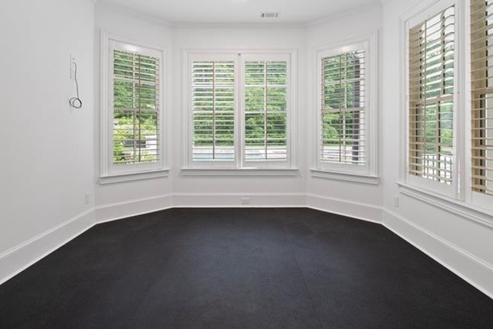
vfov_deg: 61.3
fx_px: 274
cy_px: 130
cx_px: 244
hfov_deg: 84.0
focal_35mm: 20
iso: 250
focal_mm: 13
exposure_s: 1/2.5
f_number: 8
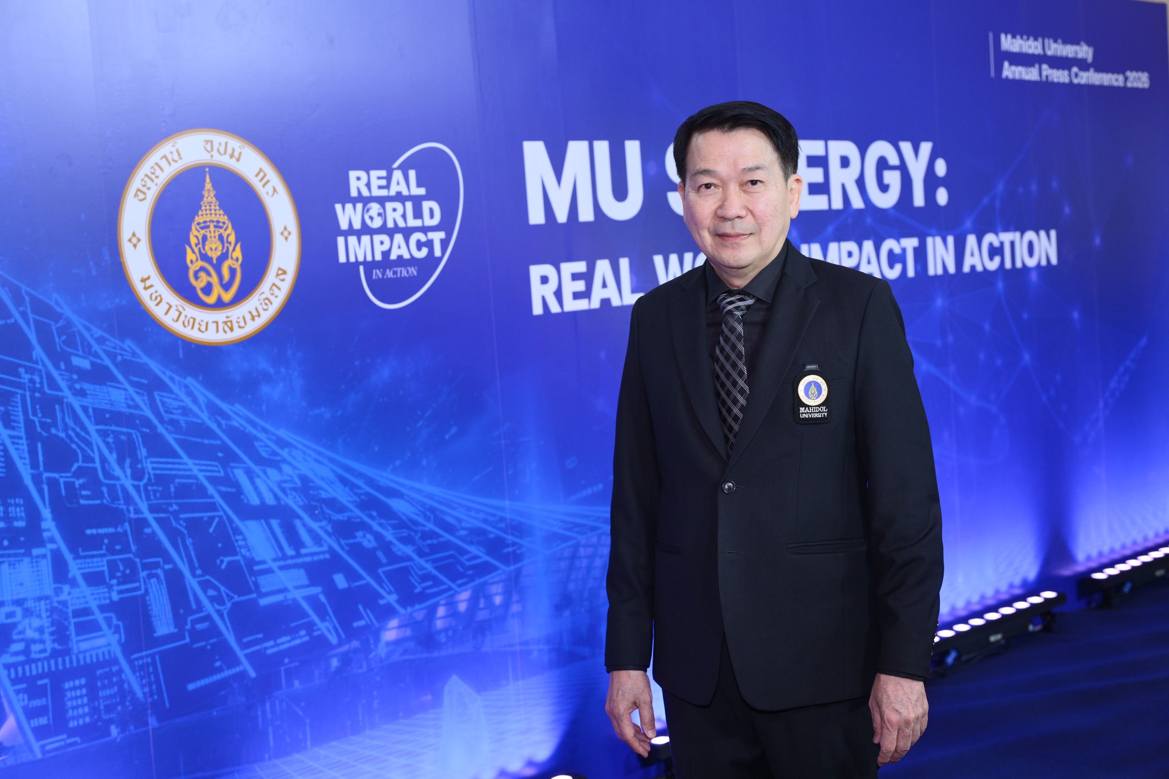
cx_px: 584
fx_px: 1623
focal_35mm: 50
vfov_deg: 27.0
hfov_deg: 39.6
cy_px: 390
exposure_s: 1/125
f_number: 4.5
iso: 500
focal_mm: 50
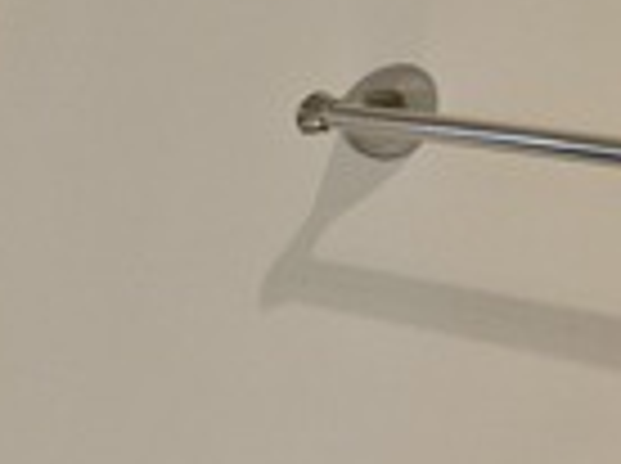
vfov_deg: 13.0
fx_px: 1916
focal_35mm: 107
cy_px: 721
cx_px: -670
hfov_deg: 14.7
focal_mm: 5.4
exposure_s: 1/60
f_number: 1.8
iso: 80
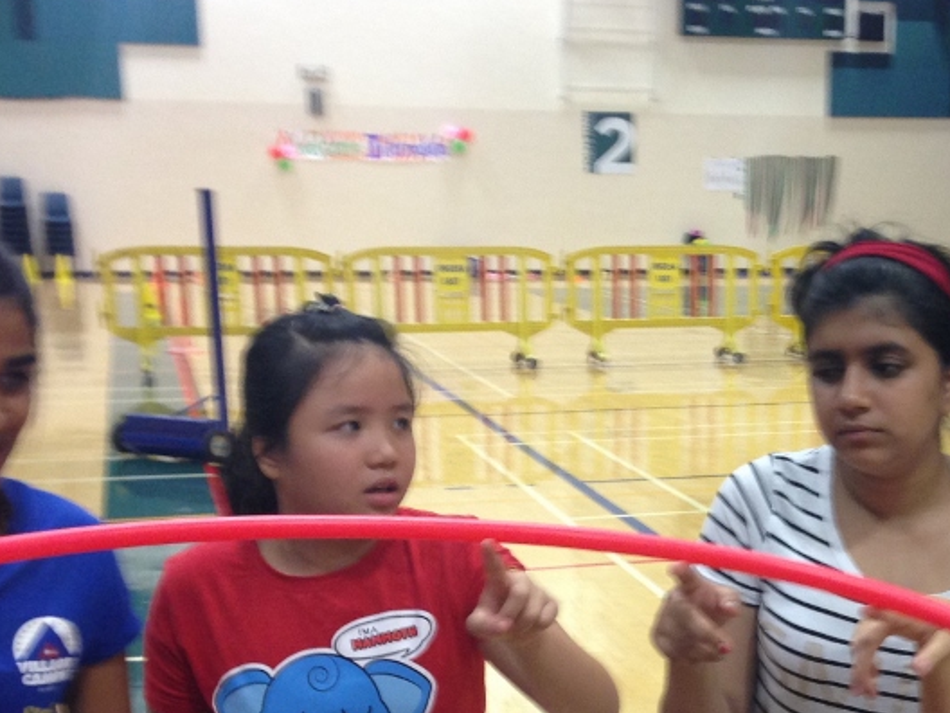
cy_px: 668
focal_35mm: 64
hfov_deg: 29.7
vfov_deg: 22.3
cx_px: 732
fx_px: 1756
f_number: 2.4
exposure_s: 1/20
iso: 125
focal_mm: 4.12
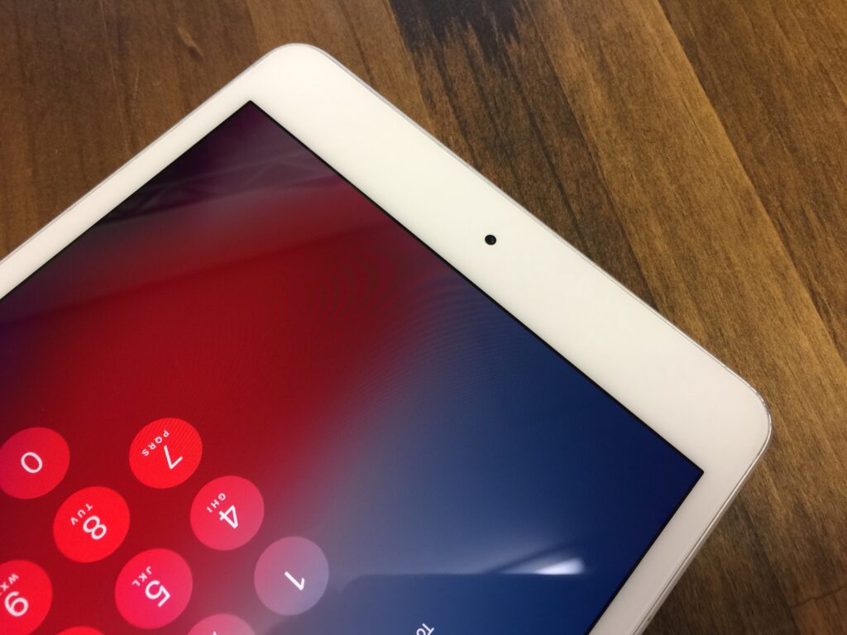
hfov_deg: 61.7
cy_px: 318
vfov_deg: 48.2
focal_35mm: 29
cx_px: 424
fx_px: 710
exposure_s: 1/17
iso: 40
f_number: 2.2
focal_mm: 4.15
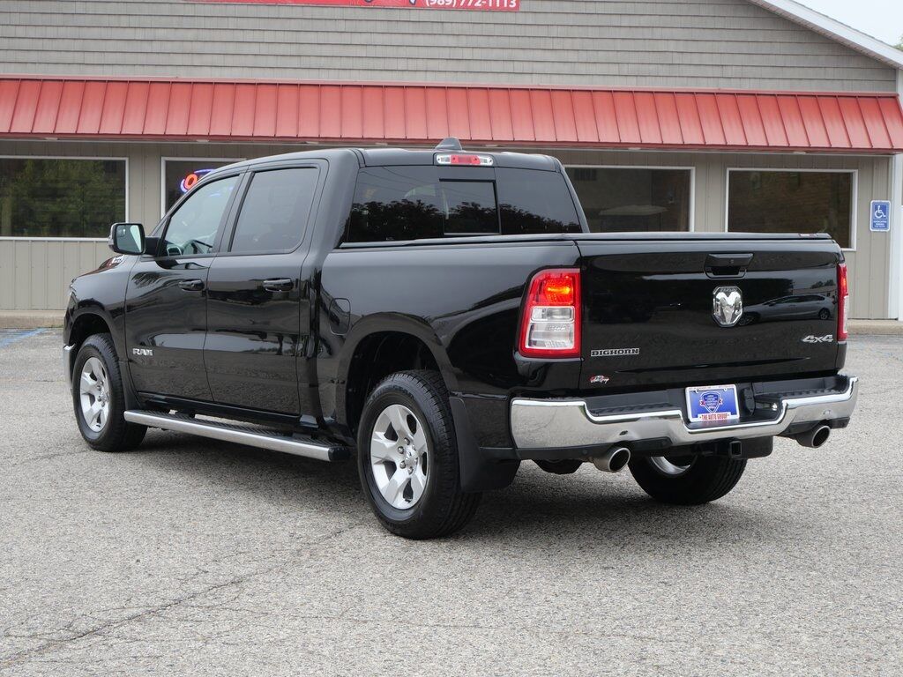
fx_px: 1513
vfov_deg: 25.2
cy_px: 338
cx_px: 452
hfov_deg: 33.2
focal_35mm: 58
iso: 250
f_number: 5.5
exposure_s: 1/60
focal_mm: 29
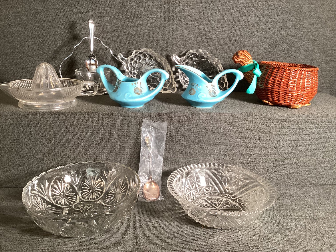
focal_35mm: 31
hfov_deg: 58.3
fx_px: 301
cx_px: 168
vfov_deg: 45.4
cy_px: 126
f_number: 2.4
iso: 200
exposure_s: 1/60
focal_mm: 3.3
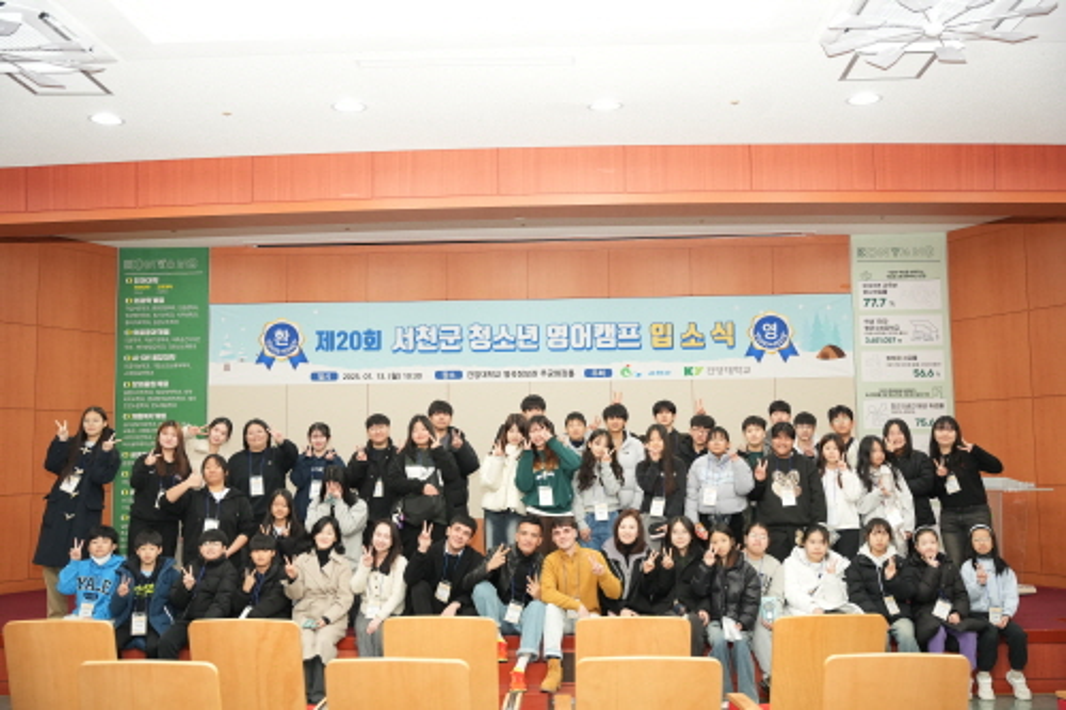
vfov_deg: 32.5
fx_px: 1217
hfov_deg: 47.3
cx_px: 533
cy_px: 355
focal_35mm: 41
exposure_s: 1/160
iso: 1600
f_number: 3.2
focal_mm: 41.1
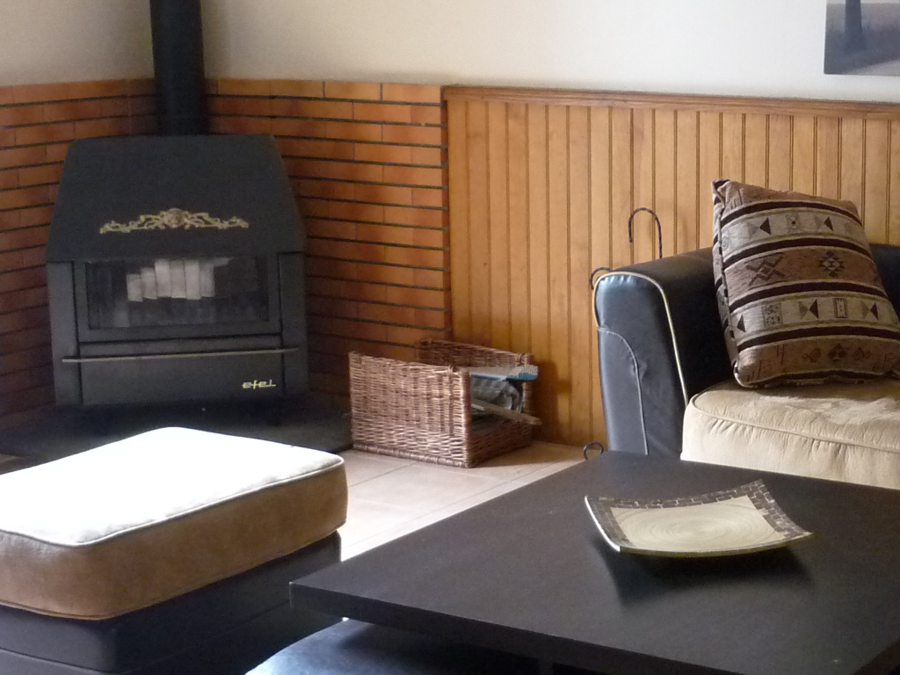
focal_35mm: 66
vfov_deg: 22.2
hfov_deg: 28.5
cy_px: 278
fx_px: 1716
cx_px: 764
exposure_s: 1/25
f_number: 2.8
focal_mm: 5.5
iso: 400
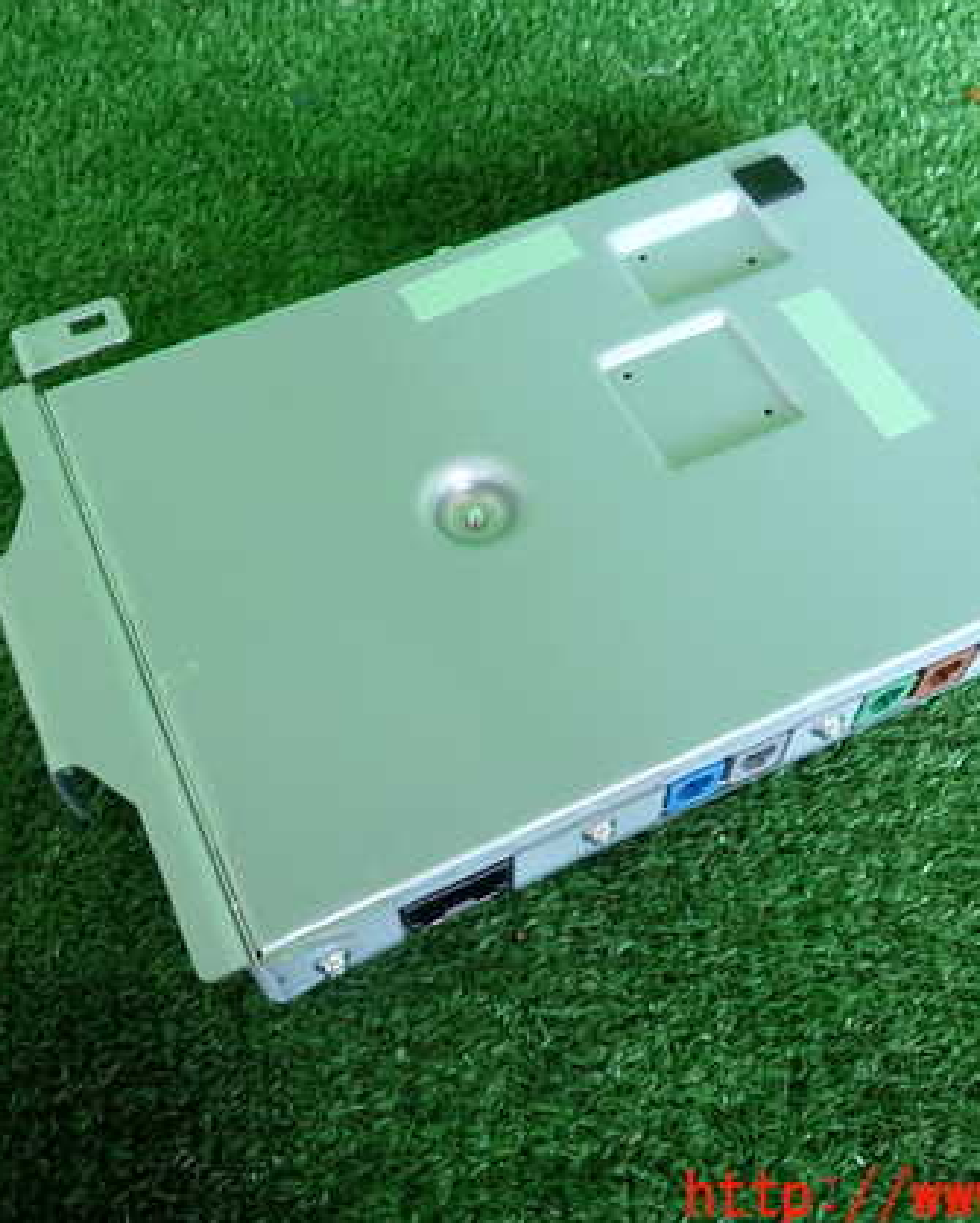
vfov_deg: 51.5
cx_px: 468
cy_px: 576
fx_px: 1268
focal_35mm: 35
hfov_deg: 42.3
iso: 200
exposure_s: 1/60
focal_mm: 4.5
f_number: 2
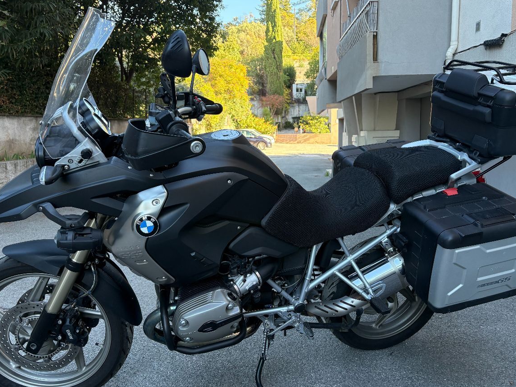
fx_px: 432
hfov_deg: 61.7
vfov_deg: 48.2
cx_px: 263
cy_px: 182
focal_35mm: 29
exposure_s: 1/179
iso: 125
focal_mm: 5.96
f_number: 1.6
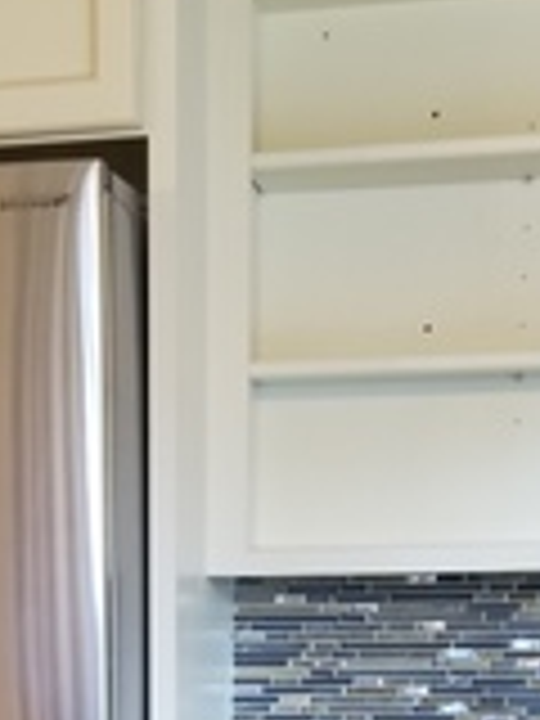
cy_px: 925
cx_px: 65
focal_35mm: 77
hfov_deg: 18.8
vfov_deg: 22.7
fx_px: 1602
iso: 250
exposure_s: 1/17
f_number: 1.7
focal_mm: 4.25
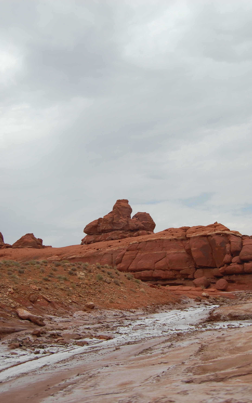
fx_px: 406
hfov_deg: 34.4
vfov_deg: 52.7
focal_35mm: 37
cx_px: 129
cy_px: 201
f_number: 7.1
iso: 200
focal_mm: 24
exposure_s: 1/200
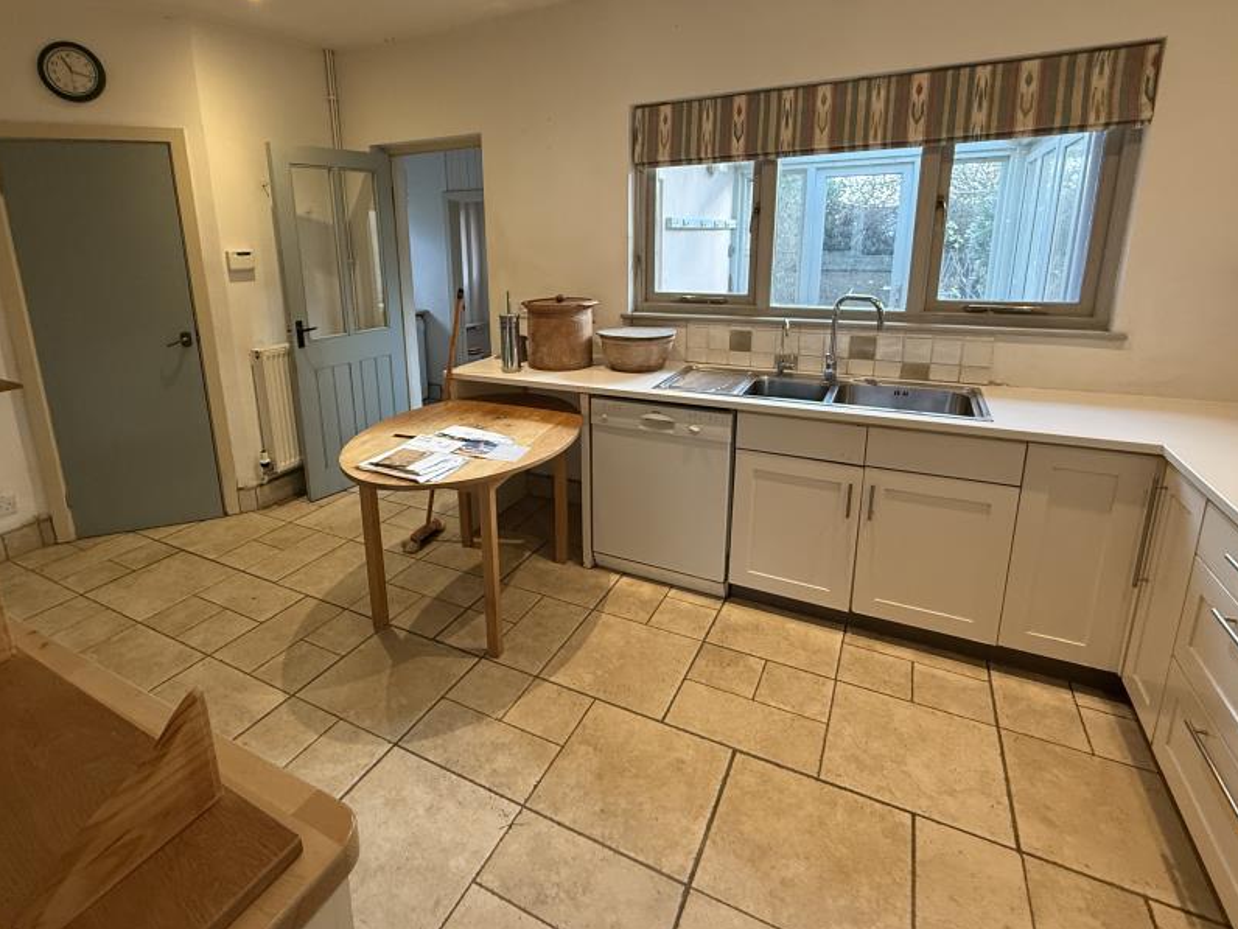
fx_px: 644
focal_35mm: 18
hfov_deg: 87.5
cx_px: 558
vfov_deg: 71.1
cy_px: 386
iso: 320
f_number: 2.2
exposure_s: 1/100
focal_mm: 2.22
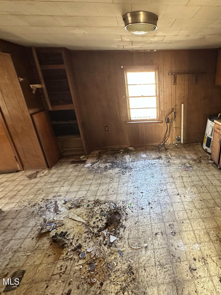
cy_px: 145
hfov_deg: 65.9
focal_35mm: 19
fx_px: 162
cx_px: 155
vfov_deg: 84.7
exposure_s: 1/60
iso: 400
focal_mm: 2.22
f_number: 2.2
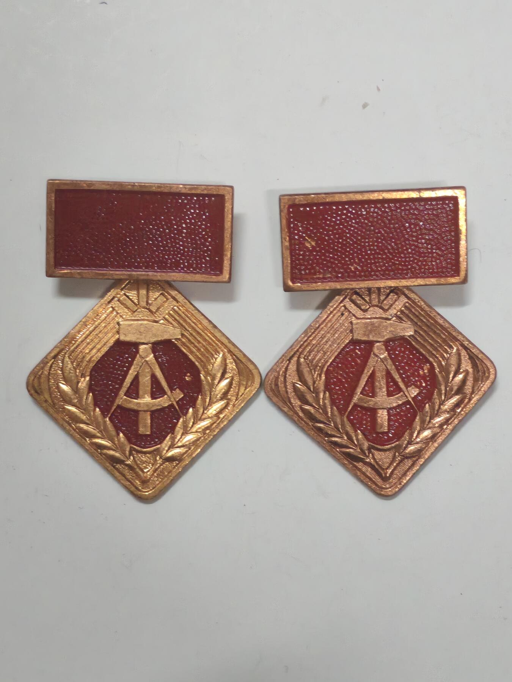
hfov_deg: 21.6
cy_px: 341
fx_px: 1341
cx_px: 256
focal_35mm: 68
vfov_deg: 28.6
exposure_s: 1/33
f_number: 1.95
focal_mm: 5.52
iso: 640
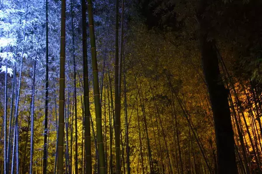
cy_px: 87
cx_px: 131
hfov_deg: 37.9
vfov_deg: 25.7
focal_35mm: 52
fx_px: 381
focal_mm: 35
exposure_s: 1/13
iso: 1600
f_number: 2
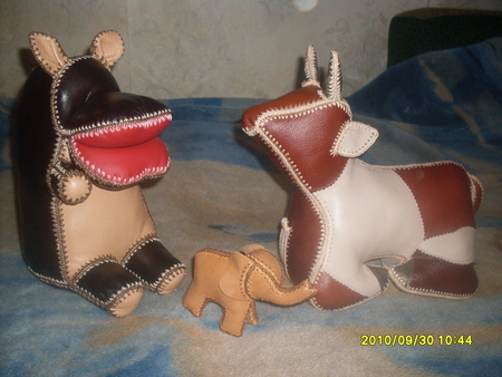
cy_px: 188
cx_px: 251
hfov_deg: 49.0
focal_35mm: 38
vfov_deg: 37.8
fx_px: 551
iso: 100
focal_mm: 6.3
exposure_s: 1/45
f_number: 2.8
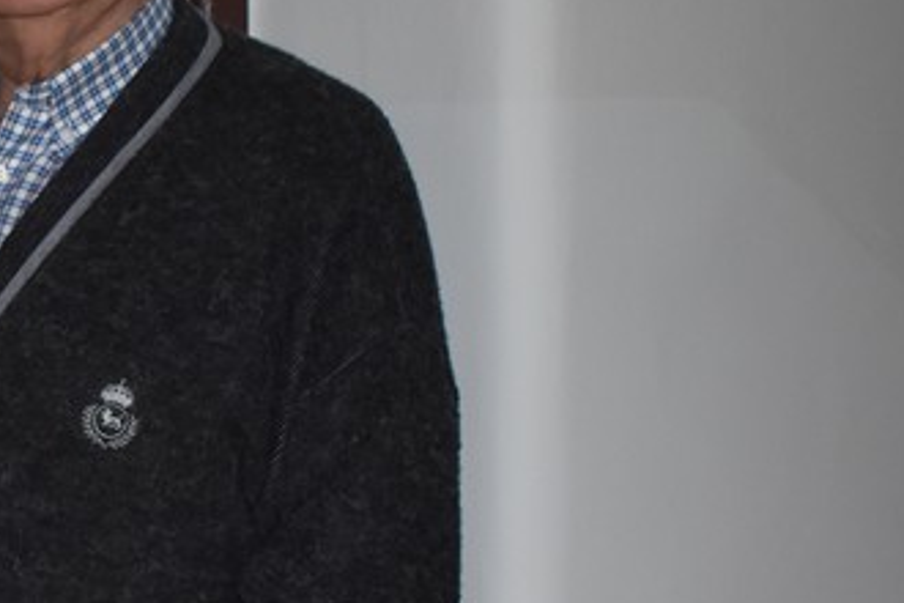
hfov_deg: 21.0
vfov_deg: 14.7
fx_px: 2335
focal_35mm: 93
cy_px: 347
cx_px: -44
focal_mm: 20
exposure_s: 1/125
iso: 800
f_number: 3.5
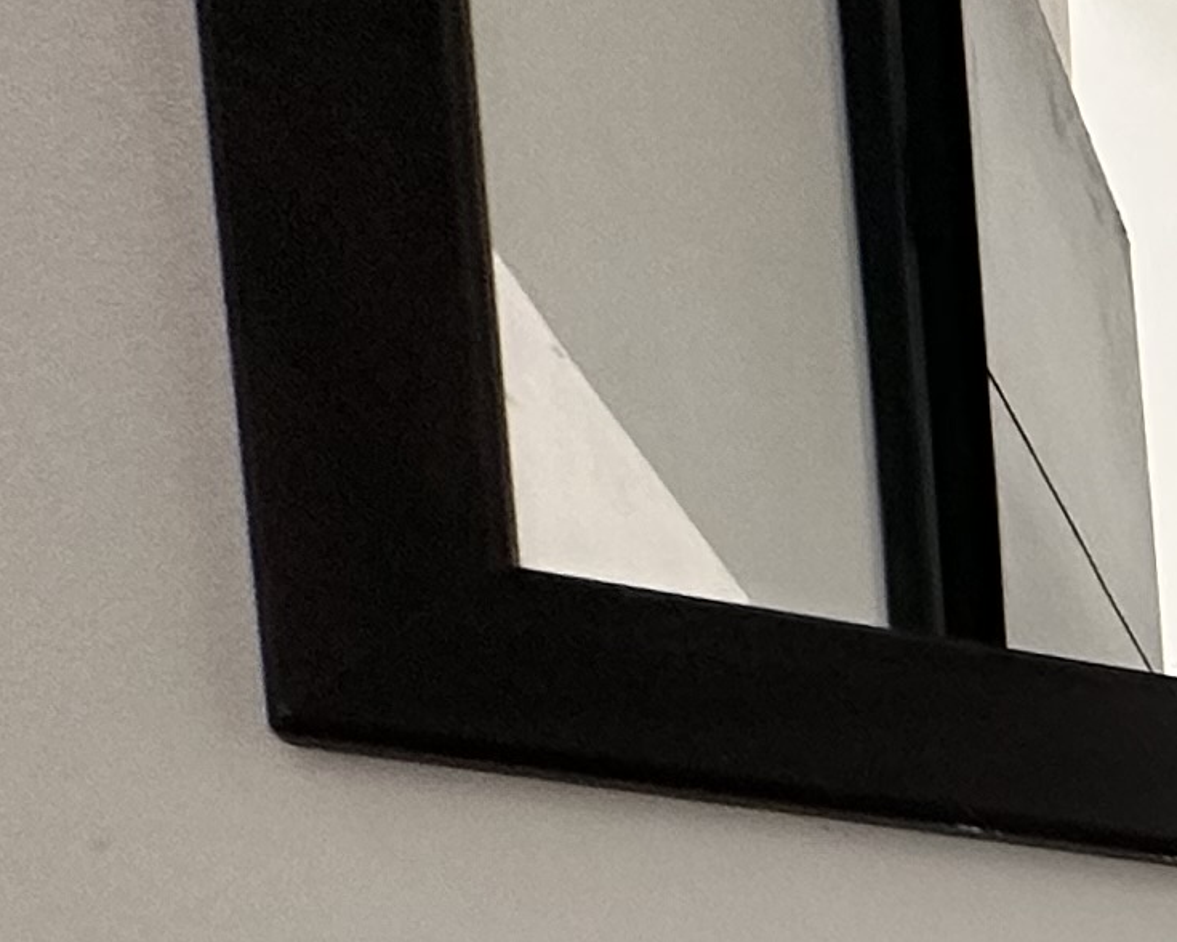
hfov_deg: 14.6
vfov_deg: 15.7
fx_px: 2613
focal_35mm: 75
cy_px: 1943
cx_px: 2905
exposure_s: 1/99
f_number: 2.2
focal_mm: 2.22
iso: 160
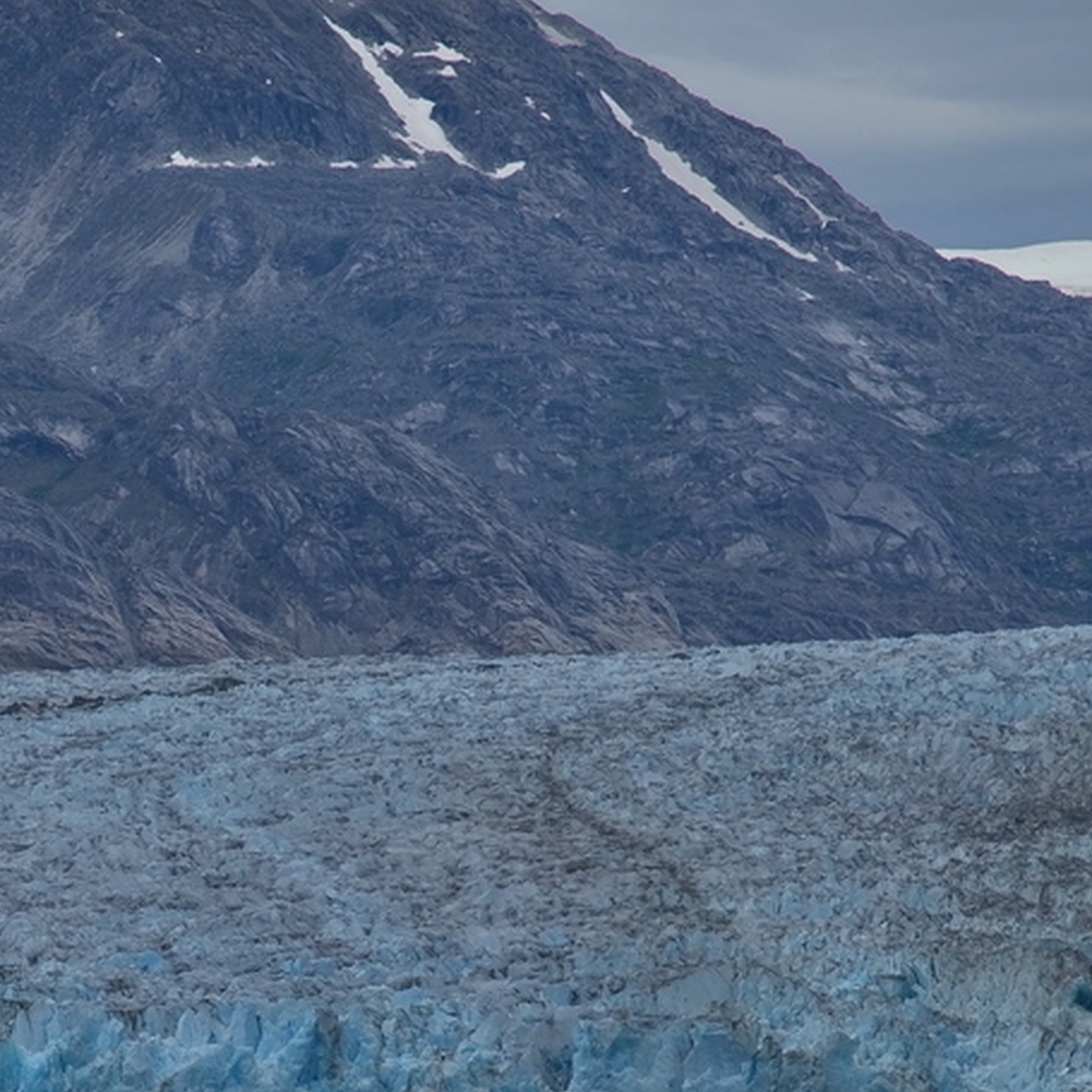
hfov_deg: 6.1
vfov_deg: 6.1
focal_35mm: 287
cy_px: 931
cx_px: 230
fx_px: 10243
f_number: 7.1
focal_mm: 120
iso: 100
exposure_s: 1/250
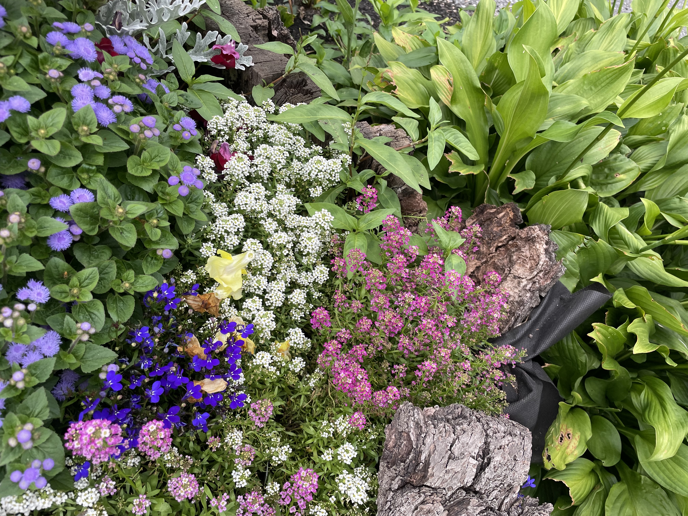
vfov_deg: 53.1
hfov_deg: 67.3
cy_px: 258
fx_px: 517
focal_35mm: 26
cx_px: 344
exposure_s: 1/629
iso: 32
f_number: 1.6
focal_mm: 4.2
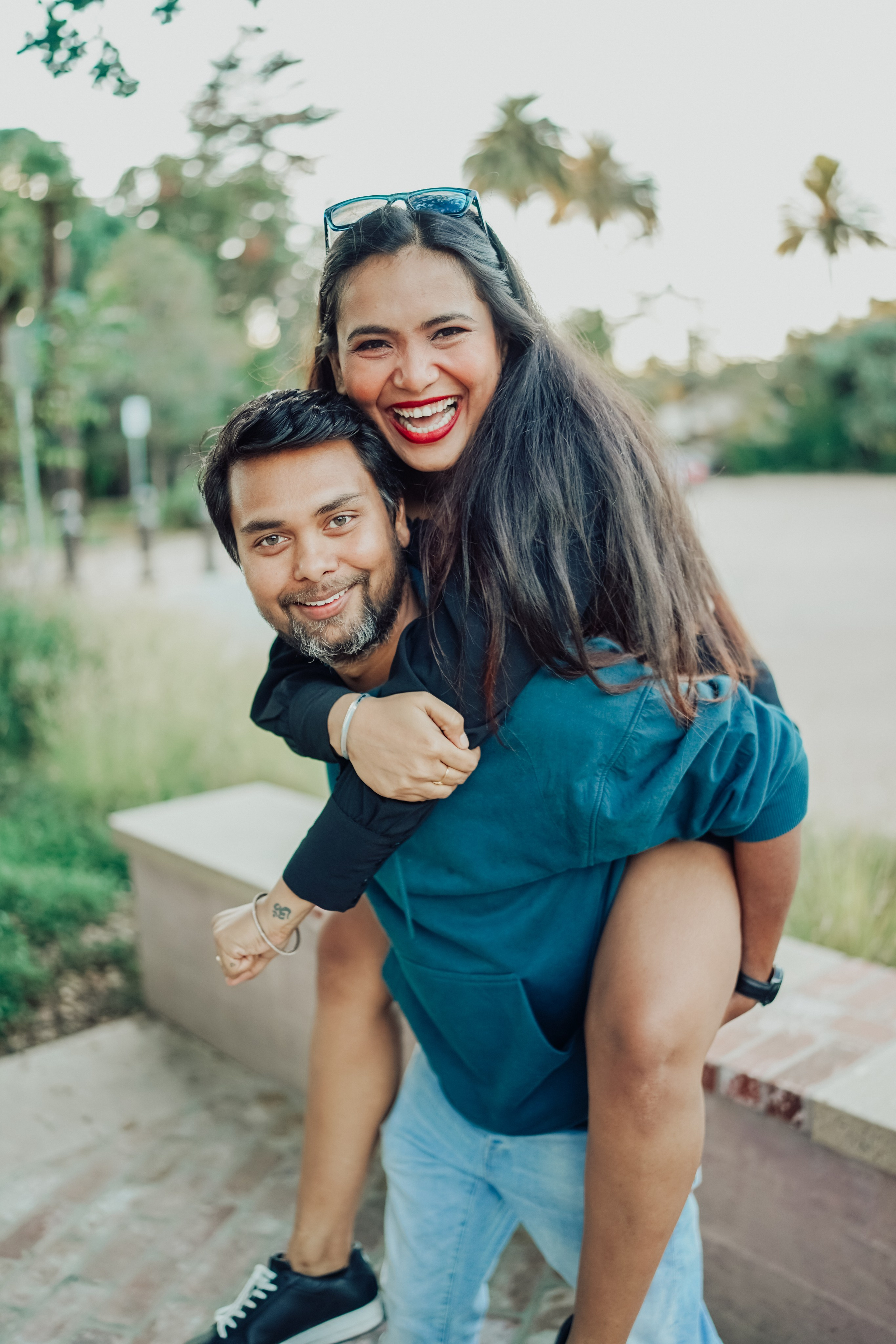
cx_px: 448
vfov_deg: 54.4
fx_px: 1307
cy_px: 672
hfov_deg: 37.9
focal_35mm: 35
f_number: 1.4
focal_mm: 35
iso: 100
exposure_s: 1/160
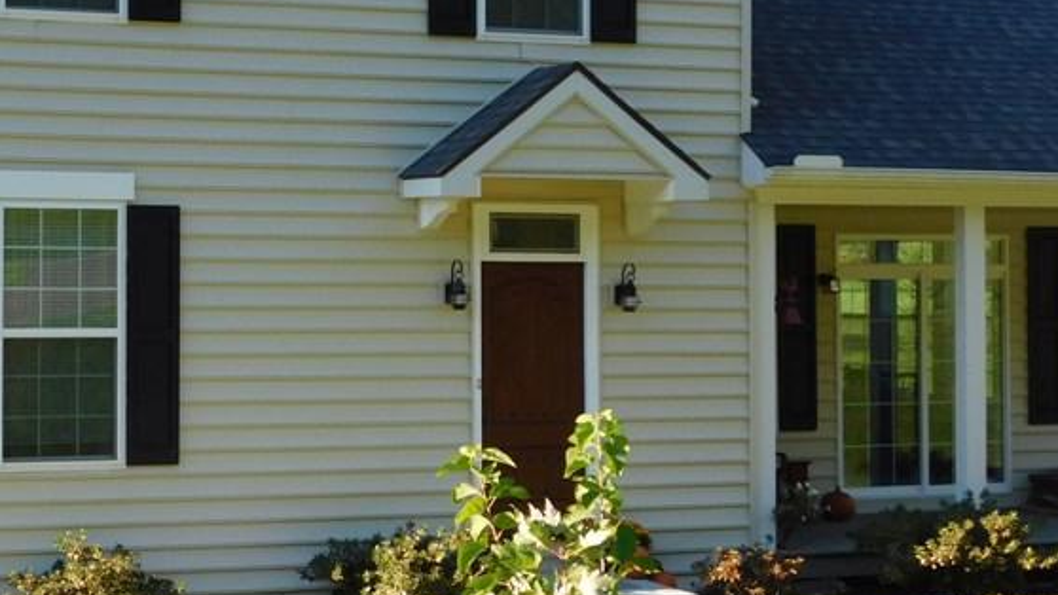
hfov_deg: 28.4
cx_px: 148
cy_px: 225
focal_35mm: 72
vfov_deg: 16.7
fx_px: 2020
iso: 125
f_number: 3.5
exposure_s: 1/320
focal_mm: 6.3
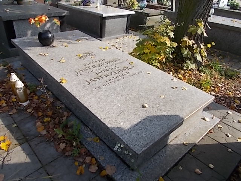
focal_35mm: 26
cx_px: 120
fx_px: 181
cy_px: 90
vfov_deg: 53.1
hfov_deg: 67.3
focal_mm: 4.6
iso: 80
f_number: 8
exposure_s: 1/80
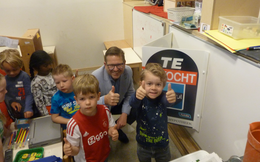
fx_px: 191
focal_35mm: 27
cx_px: 130
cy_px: 68
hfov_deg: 68.4
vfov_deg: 45.9
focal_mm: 4.1
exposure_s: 1/25
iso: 400
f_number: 3.3
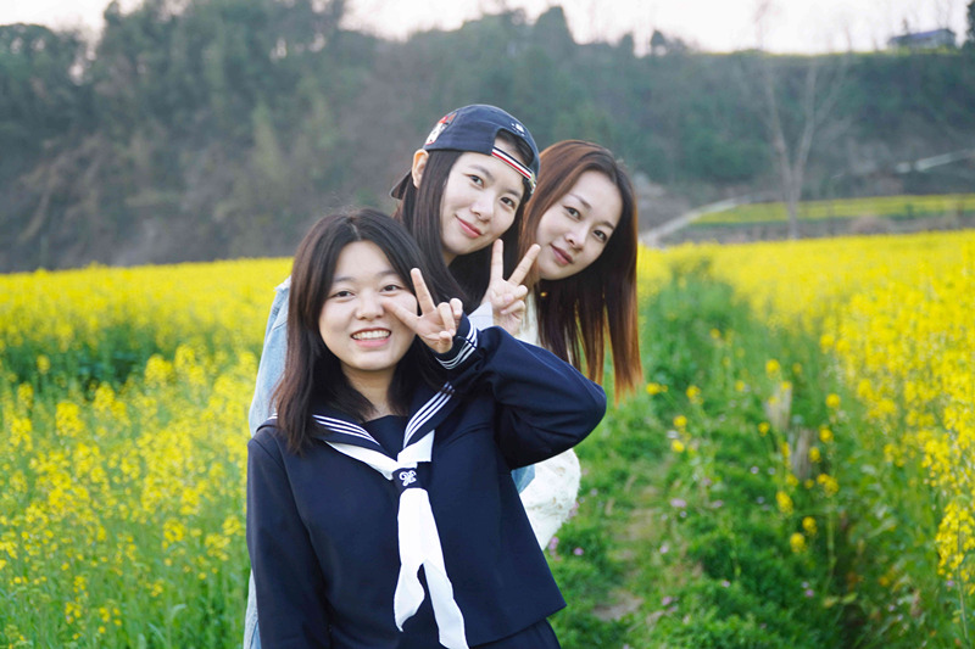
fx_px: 2274
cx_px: 488
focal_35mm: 84
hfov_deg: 24.2
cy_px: 324
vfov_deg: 16.3
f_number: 4
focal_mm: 56
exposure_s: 1/30
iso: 125
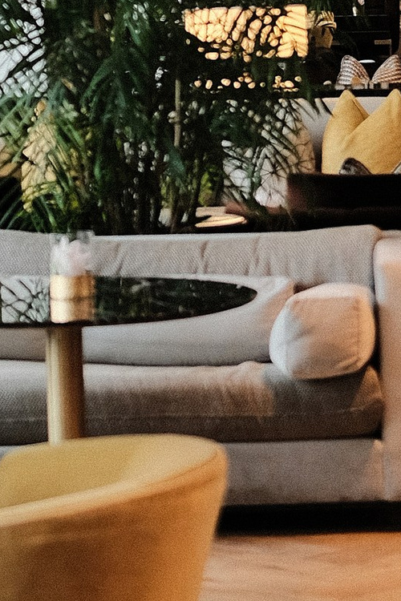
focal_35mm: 210
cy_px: 90
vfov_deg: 9.8
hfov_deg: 6.4
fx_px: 3508
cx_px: 638
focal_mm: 27
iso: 640
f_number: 1.2
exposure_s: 1/480
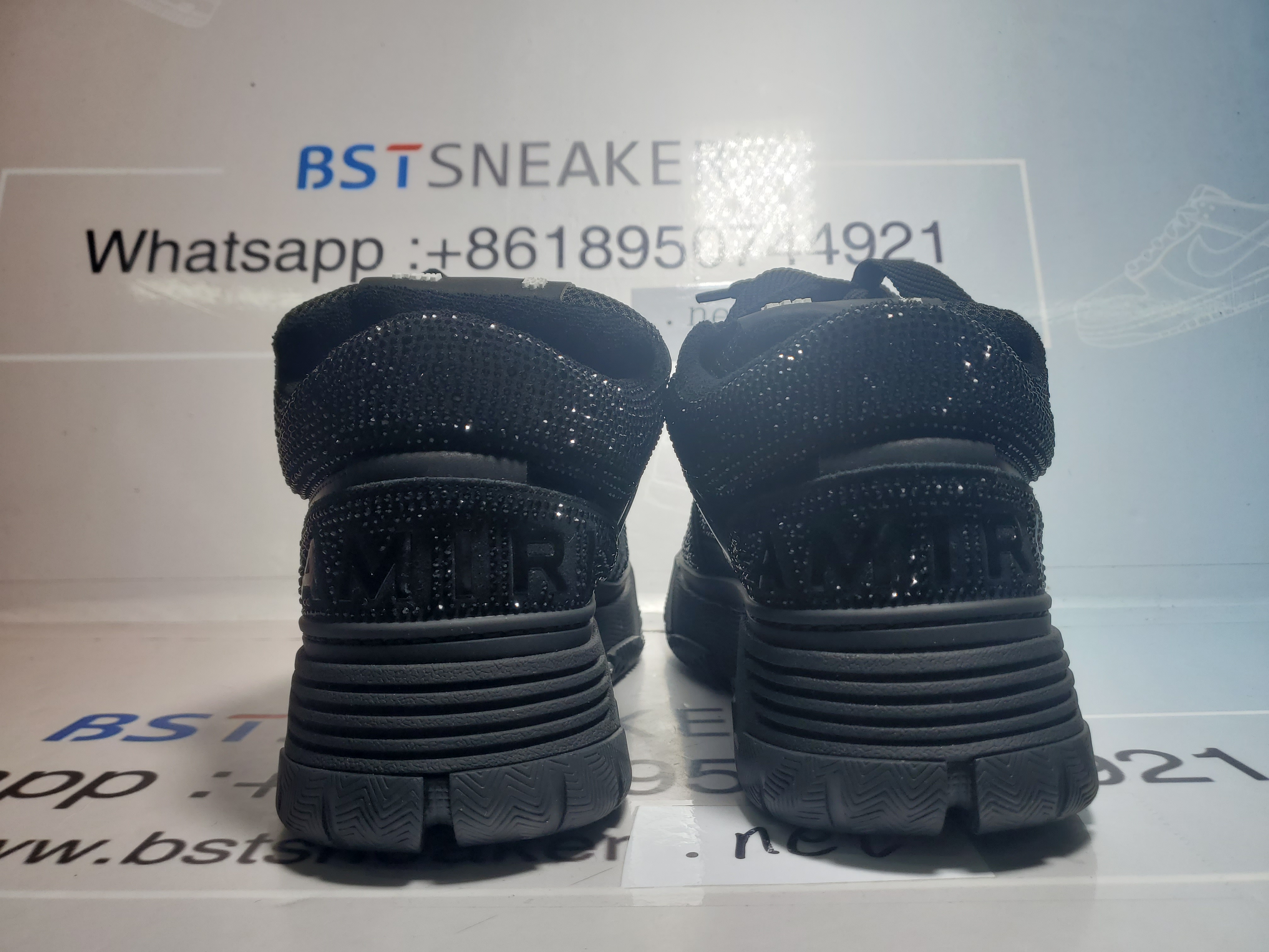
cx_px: 634
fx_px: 953
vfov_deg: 53.1
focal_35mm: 26
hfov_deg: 67.3
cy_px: 476
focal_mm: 4.3
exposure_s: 1/712
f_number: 1.5
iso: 50
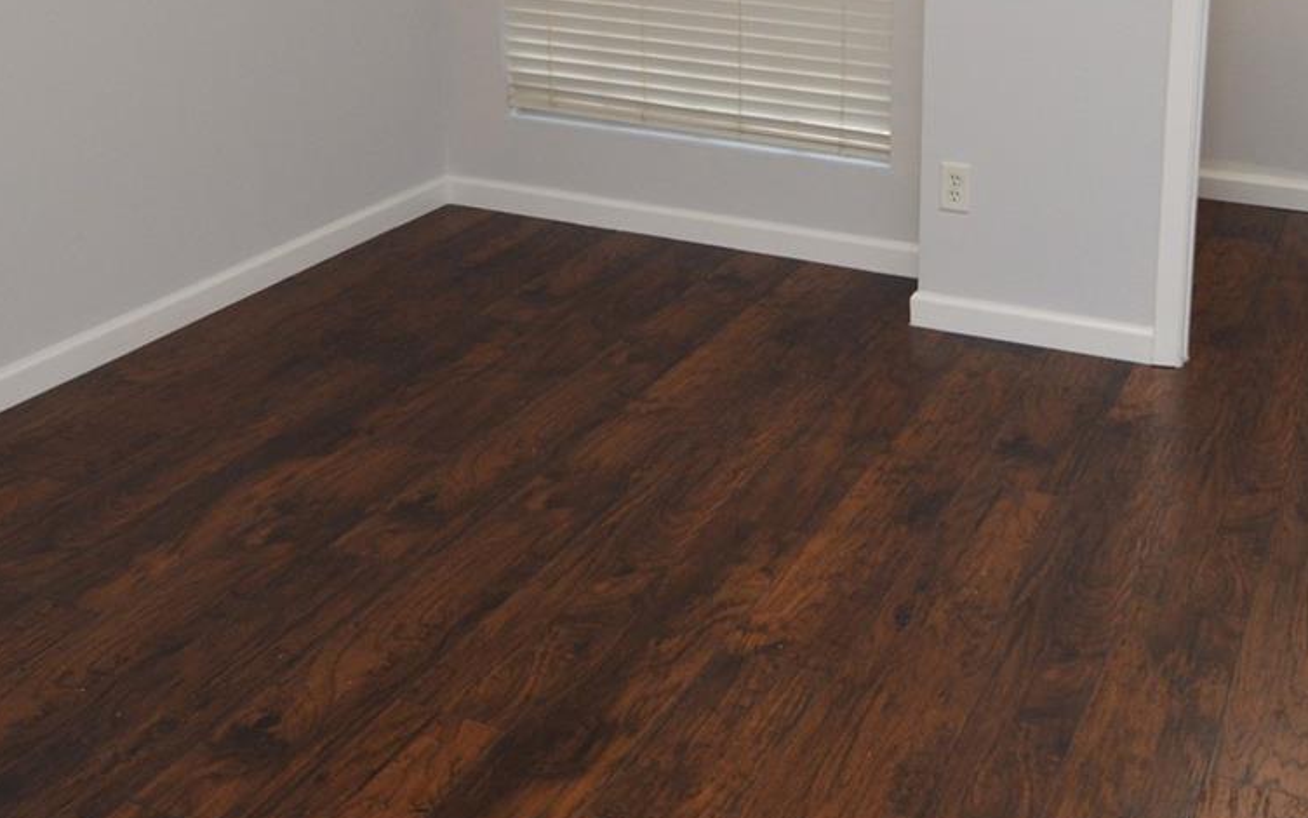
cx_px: 936
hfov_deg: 48.9
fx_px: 1390
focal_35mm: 39
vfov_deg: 30.9
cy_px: 43
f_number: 4.5
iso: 400
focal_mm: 12
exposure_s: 1/80
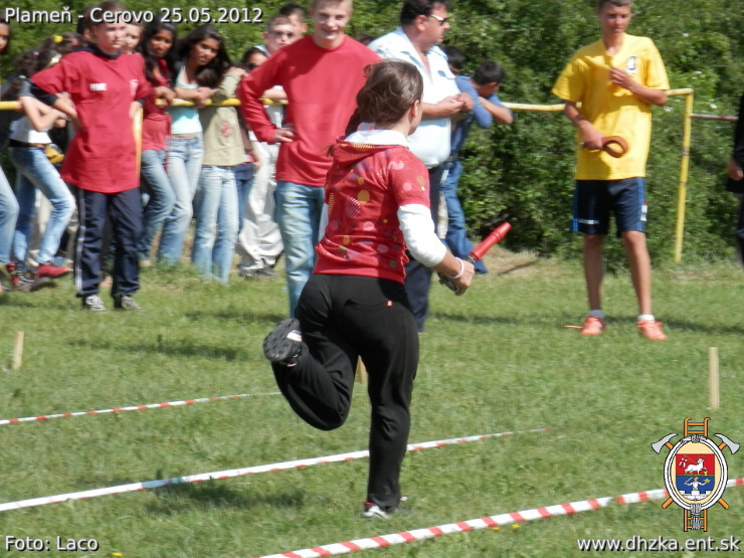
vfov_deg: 7.3
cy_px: 279
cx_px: 372
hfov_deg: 9.7
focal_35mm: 204
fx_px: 4385
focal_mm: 36.5
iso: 80
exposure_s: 1/250
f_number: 5.9
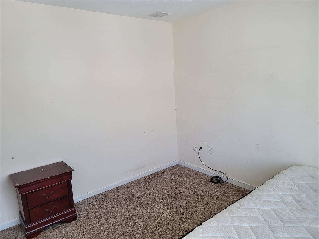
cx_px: 160
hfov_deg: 69.4
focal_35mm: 25
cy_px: 120
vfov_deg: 54.9
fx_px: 230
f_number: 1.8
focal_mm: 7
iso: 125
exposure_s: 1/100
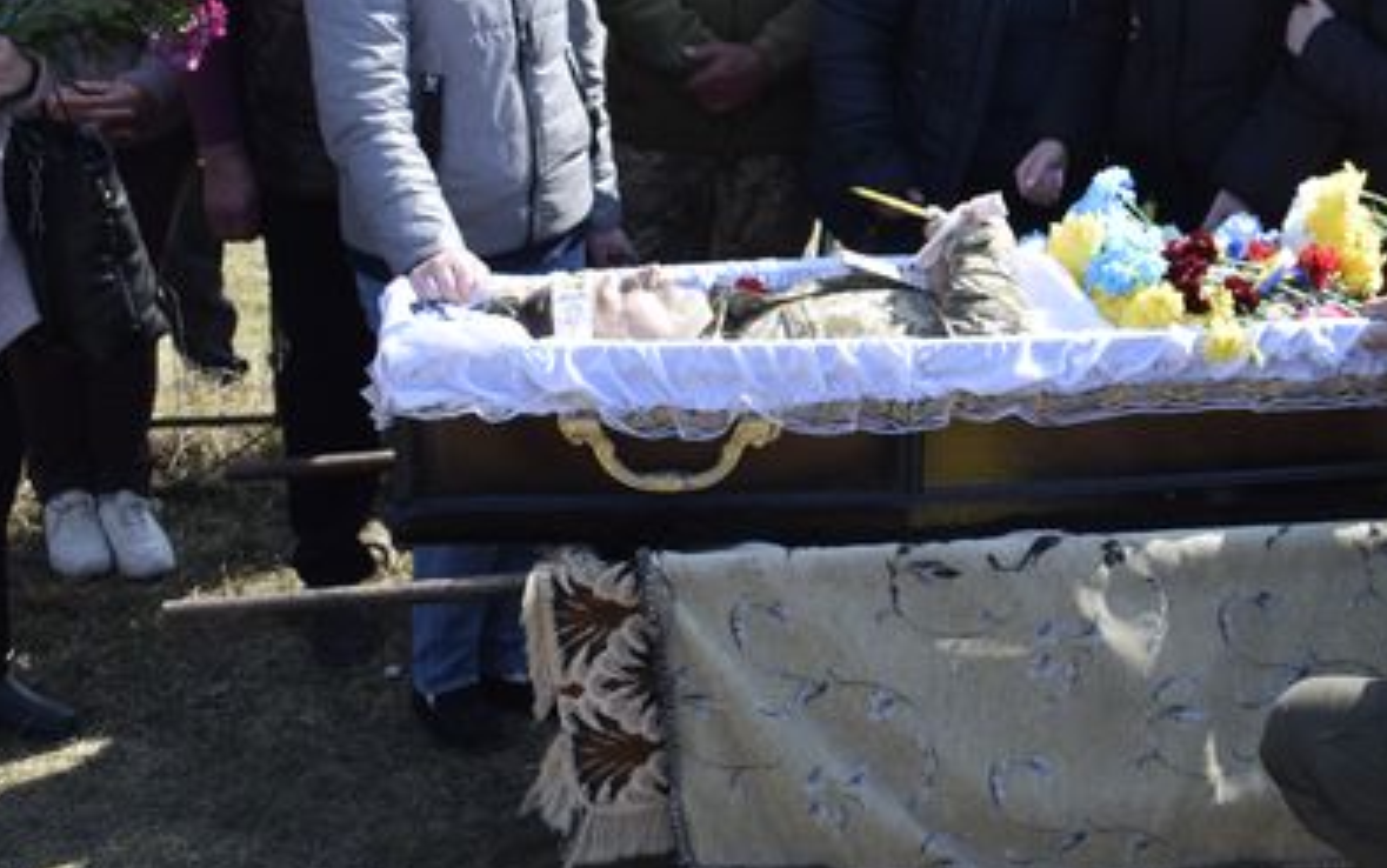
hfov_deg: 27.3
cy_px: 362
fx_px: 2760
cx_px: 1228
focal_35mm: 73
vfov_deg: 17.9
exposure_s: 1/250
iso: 220
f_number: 8
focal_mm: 25
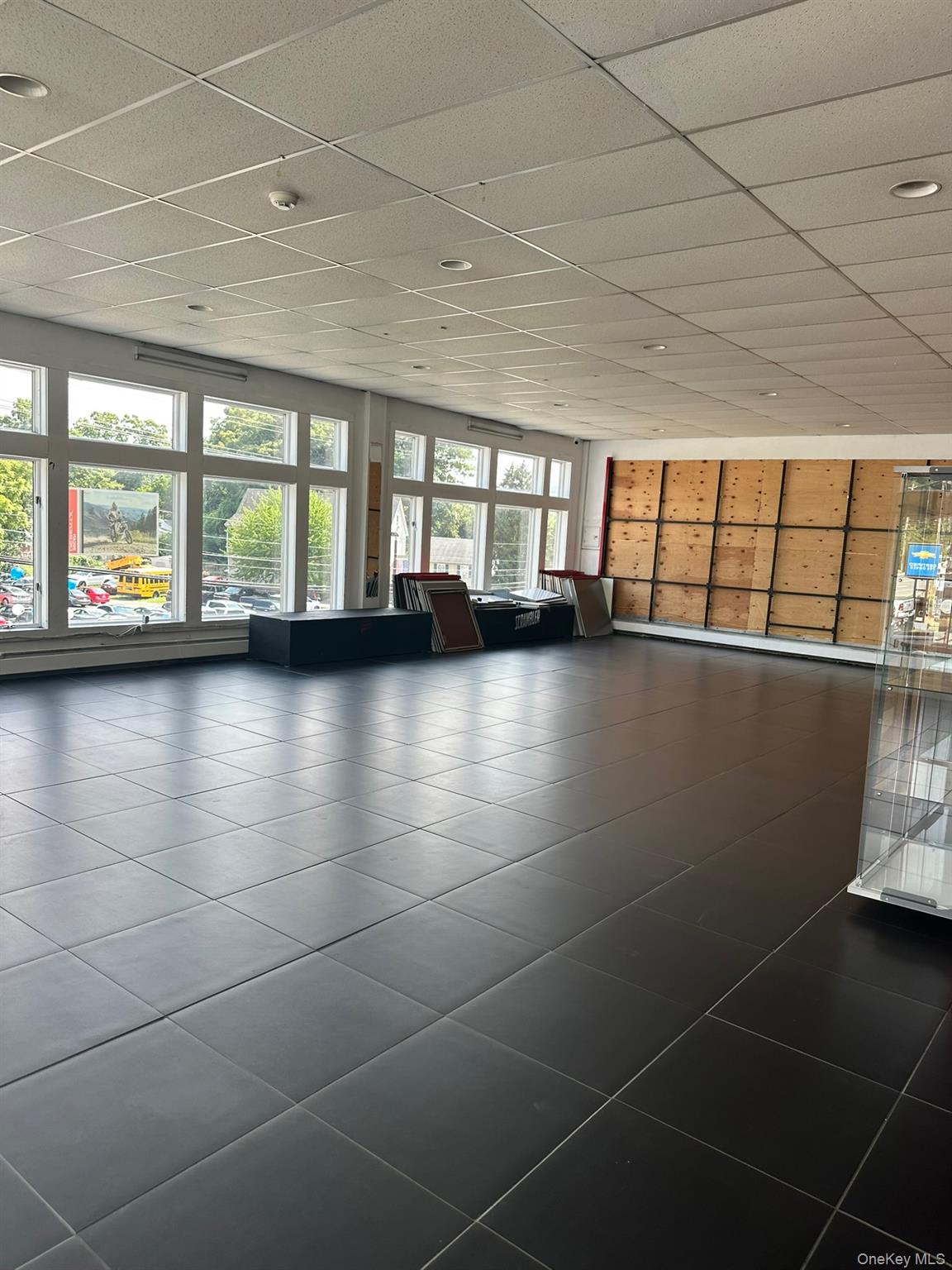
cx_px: 476
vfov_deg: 71.6
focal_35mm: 24
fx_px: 880
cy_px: 635
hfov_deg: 56.8
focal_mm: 6.86
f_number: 1.78
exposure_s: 1/150
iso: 64
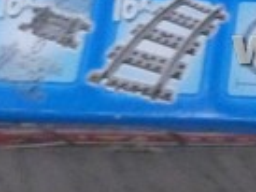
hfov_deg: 16.2
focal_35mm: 106
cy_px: -145
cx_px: 433
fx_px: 785
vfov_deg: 12.8
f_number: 8
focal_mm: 3.6
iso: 1600
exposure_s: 1/20
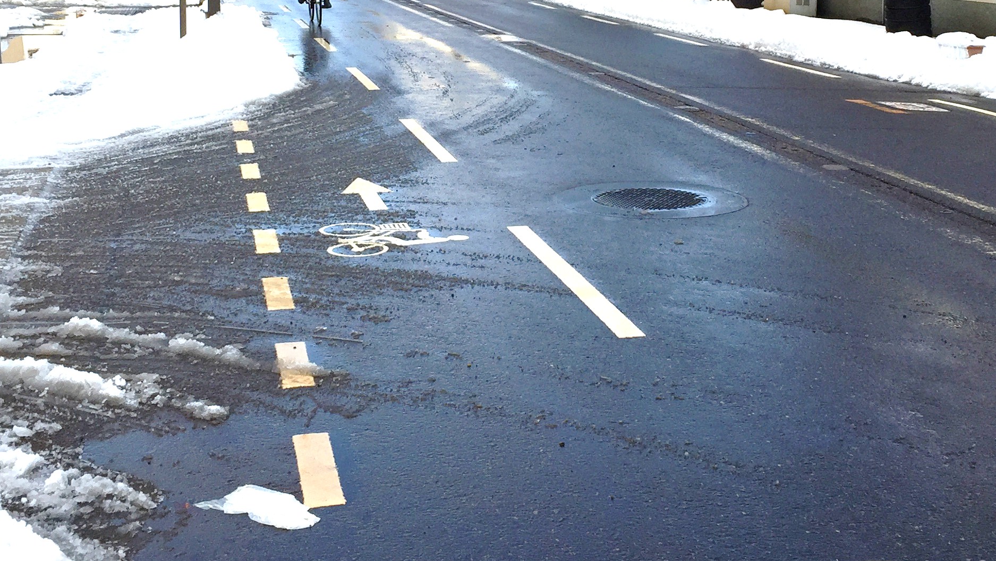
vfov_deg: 21.4
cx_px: 527
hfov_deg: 37.8
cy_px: 74
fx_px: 1453
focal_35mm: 55
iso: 32
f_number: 2.2
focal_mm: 4.15
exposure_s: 1/1130
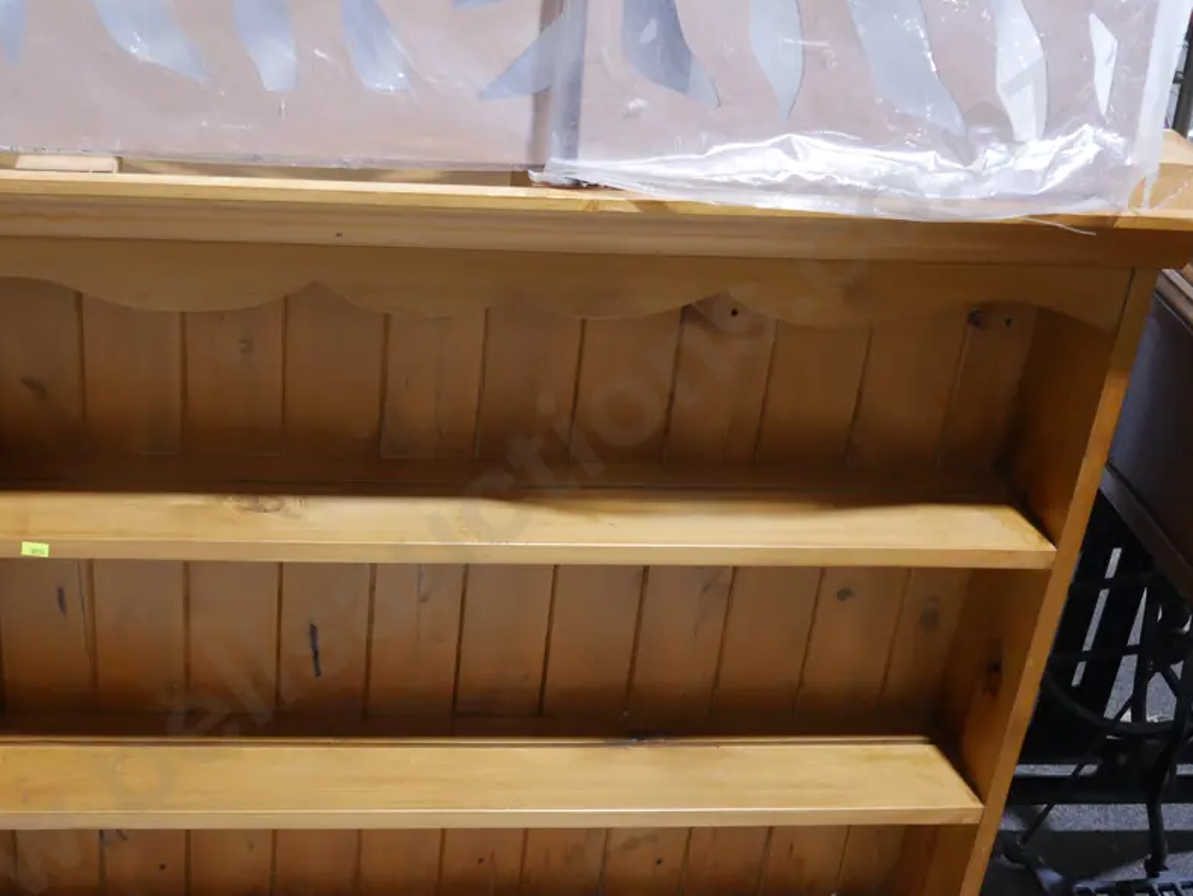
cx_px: 444
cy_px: 546
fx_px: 1793
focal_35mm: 52
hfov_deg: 36.6
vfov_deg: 28.0
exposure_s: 1/60
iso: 1000
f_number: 4.5
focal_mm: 20
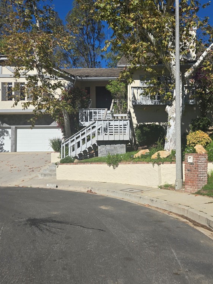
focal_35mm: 31
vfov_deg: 58.3
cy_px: 155
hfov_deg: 44.8
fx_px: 254
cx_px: 140
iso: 25
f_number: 1.8
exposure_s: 1/2812
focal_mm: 5.4
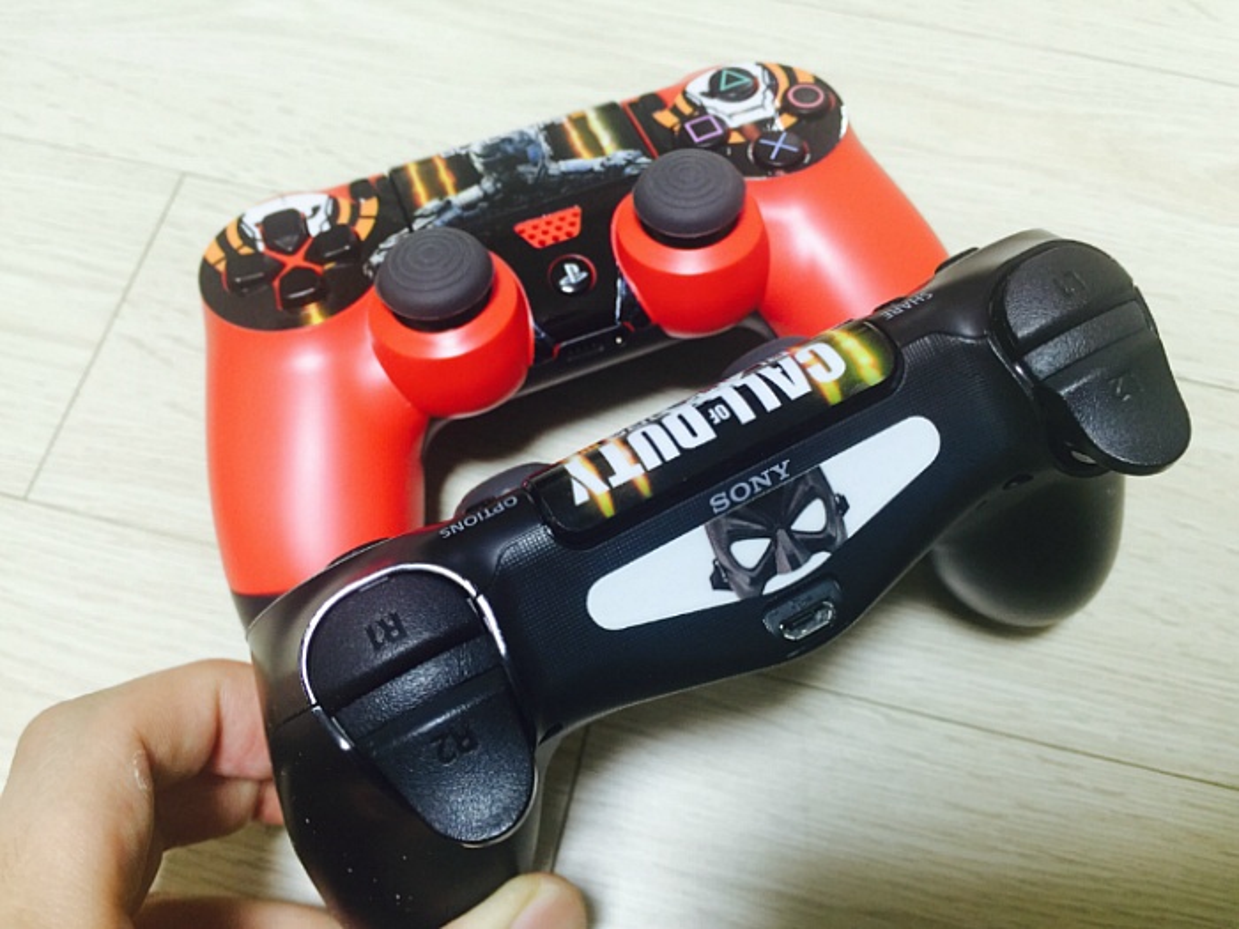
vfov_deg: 48.2
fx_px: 1038
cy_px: 464
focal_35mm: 29
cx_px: 620
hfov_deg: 61.7
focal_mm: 4.15
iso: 40
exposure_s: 1/15
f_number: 2.2
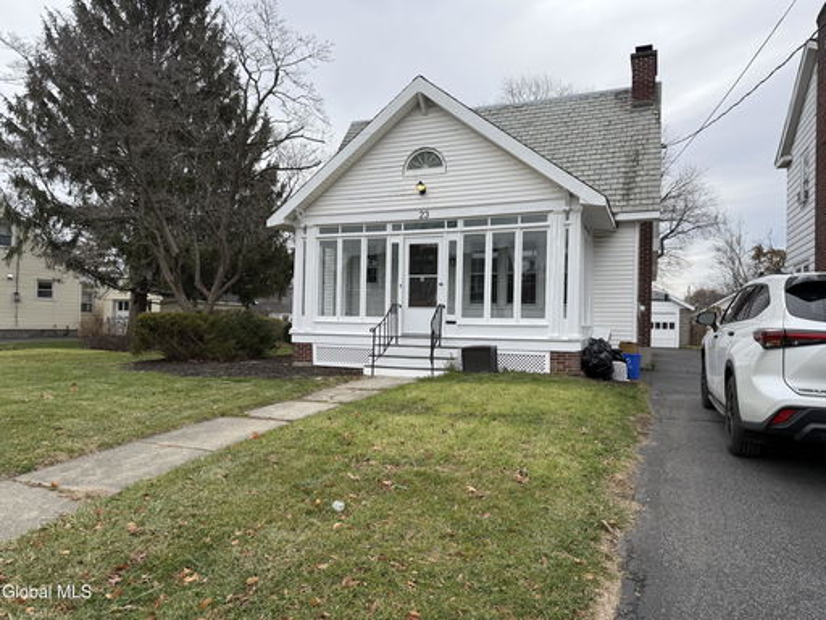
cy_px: 310
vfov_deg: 56.8
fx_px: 573
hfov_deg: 71.6
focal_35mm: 24
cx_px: 413
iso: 80
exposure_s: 1/1018
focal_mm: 6.76
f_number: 1.78
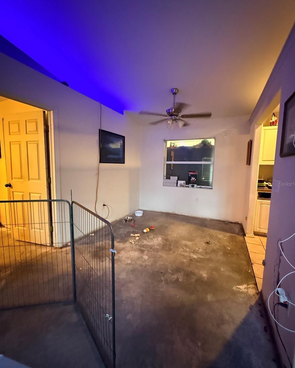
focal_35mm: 15
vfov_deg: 96.8
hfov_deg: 84.0
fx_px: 164
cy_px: 184
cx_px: 151
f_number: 2.2
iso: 1600
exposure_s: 1/40
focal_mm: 2.22
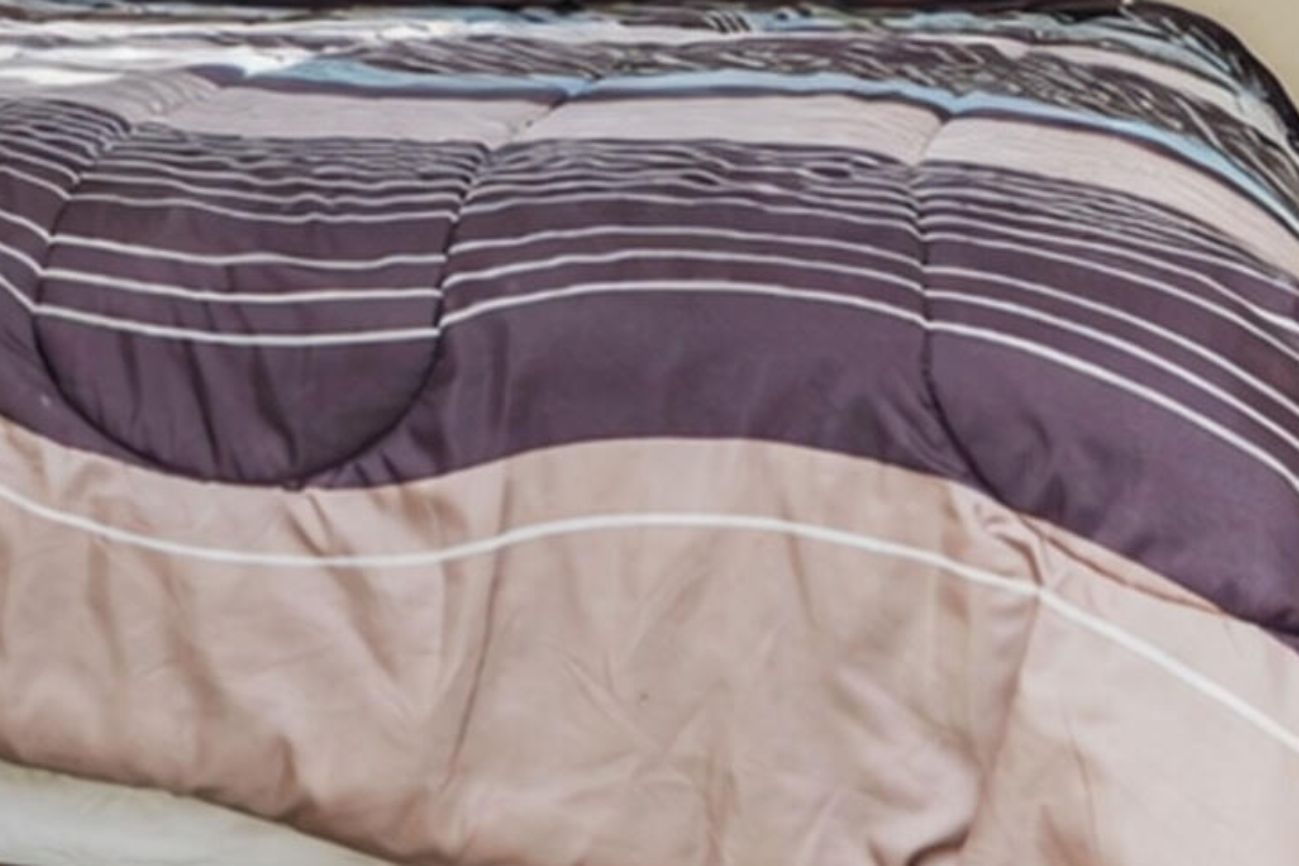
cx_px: -531
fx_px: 2456
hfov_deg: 24.5
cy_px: -223
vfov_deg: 18.7
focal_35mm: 68
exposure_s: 1/50
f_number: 5
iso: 50
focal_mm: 16.5
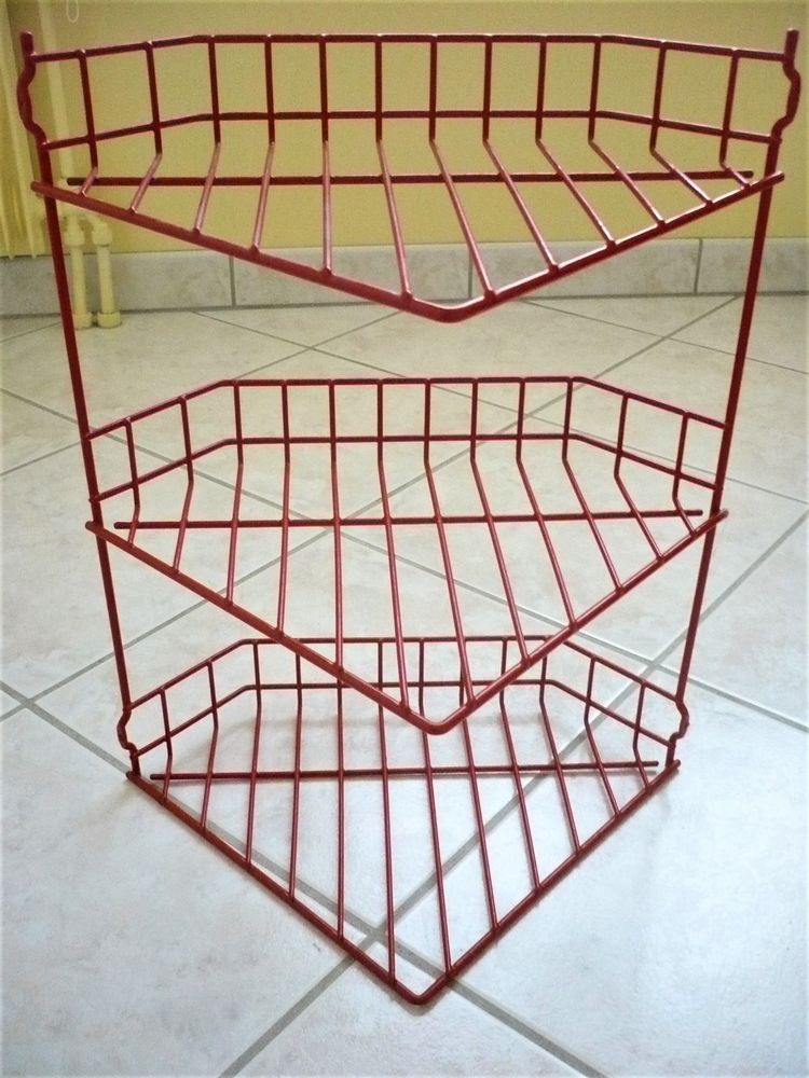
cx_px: 404
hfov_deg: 40.7
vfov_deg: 52.6
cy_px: 539
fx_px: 1091
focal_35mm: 35
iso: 800
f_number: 2.8
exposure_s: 1/50
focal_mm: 5.8
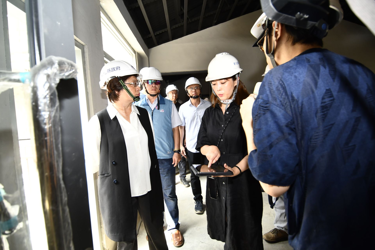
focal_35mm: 18
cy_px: 125
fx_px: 187
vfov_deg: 67.4
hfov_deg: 90.0
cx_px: 188
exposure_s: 1/160
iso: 640
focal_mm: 12
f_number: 4
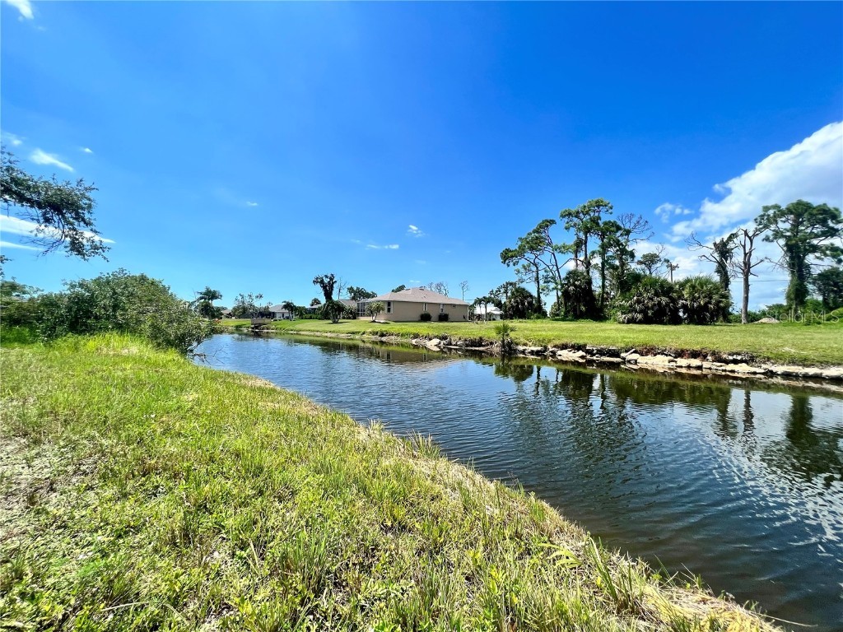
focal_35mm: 13
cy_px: 316
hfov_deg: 106.2
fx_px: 317
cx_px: 422
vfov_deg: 89.9
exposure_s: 1/2137
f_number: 1.8
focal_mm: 1.57
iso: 32
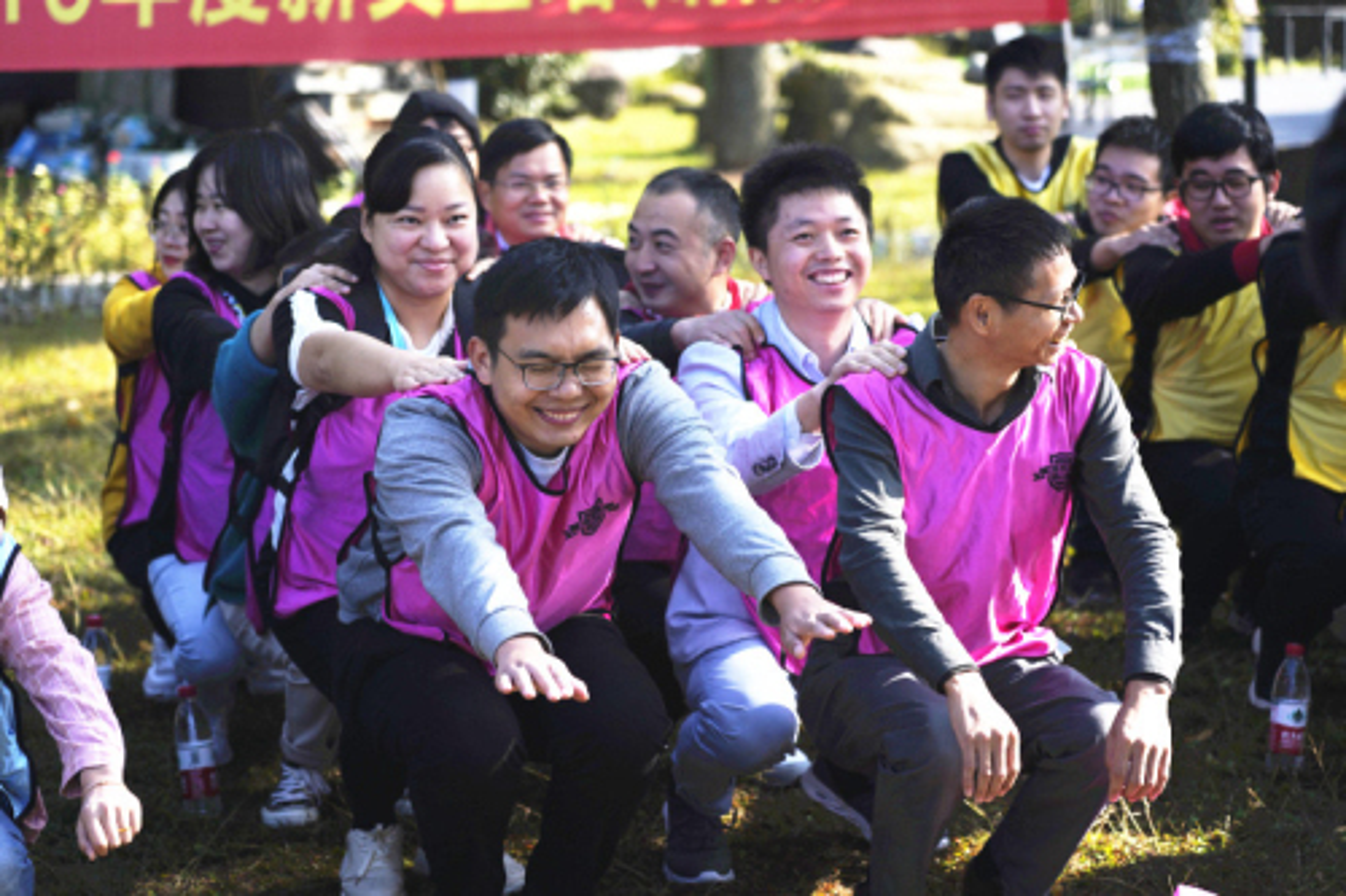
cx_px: 673
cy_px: 448
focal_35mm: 104
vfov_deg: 13.2
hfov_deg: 19.6
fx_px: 3887
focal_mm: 104
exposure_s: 1/640
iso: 100
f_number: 4
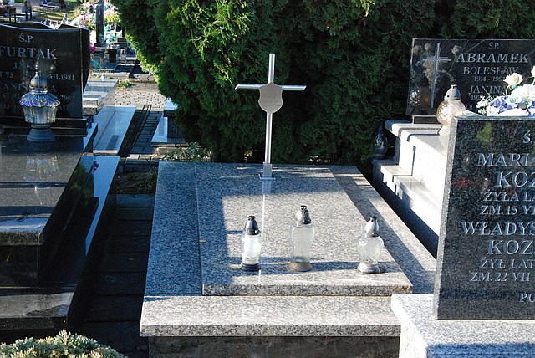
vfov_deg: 25.8
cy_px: 179
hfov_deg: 37.8
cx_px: 268
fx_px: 781
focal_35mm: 52
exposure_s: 1/500
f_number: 11
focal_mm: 35
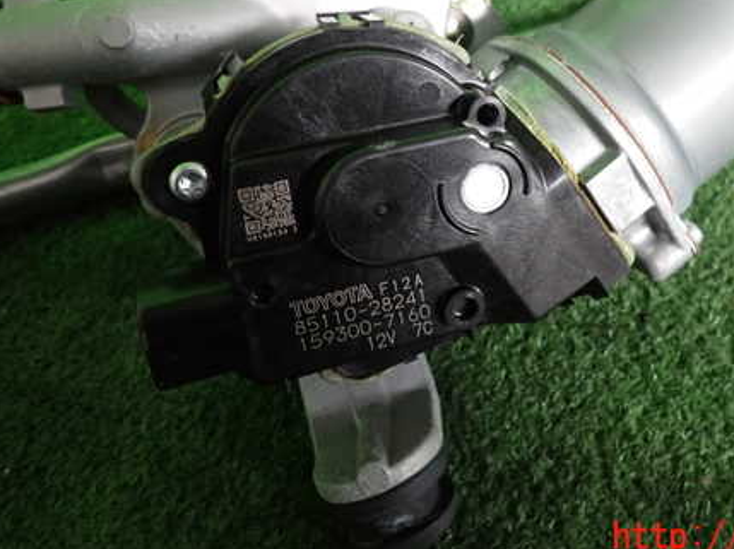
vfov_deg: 40.1
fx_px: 742
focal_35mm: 35
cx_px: 486
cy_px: 174
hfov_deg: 51.7
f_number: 2
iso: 250
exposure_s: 1/30
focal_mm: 4.5
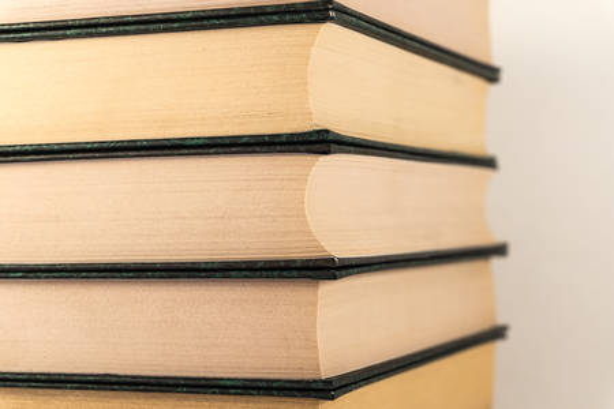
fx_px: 1535
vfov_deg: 15.2
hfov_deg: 22.6
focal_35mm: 90
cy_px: 204
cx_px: 307
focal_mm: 60
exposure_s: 1/13
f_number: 8
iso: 100
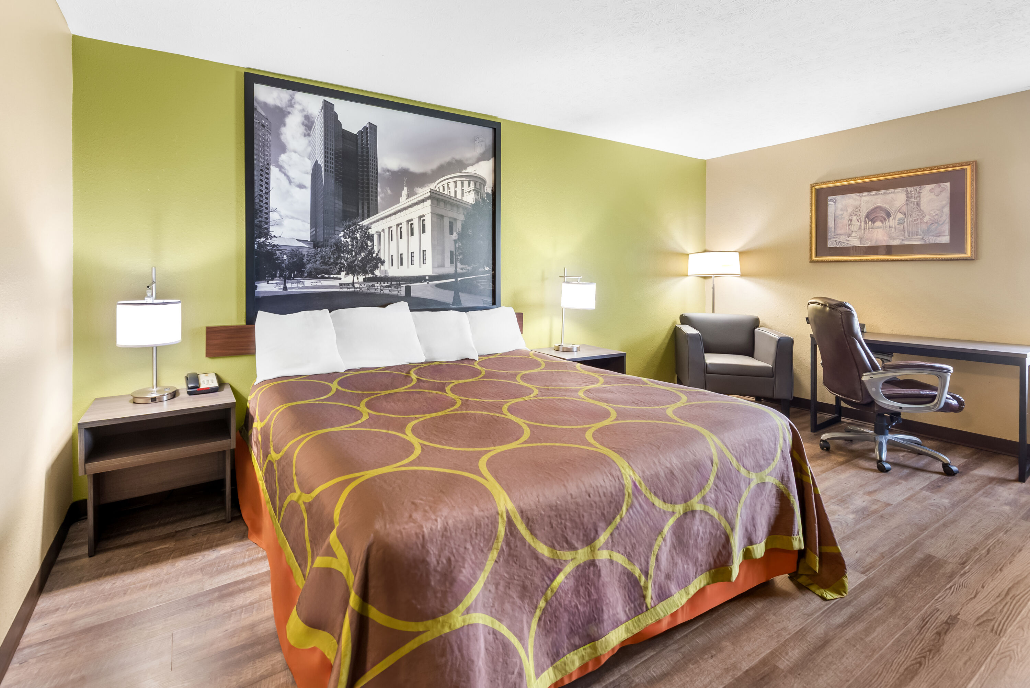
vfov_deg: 81.3
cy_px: 344
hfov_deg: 104.2
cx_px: 515
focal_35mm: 14
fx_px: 401
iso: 400
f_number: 8
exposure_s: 1.6
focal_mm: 14
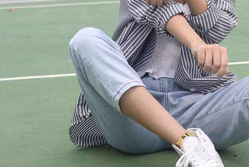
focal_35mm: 113
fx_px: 782
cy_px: 10
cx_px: 202
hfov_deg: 17.9
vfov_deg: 12.0
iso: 100
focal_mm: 35
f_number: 5.6
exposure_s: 1/640
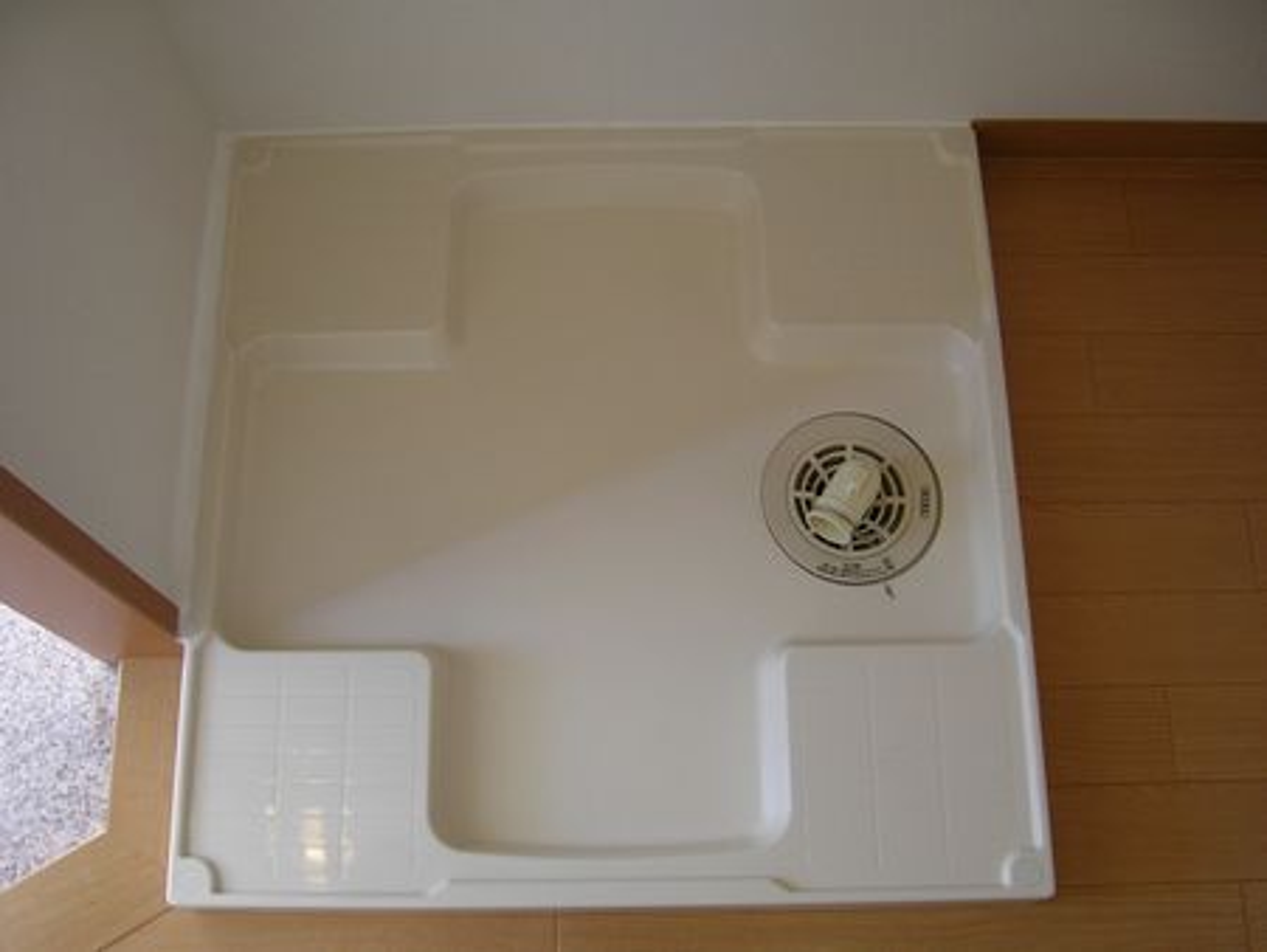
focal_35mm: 36
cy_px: 476
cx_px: 634
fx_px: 1318
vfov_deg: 39.7
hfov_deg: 51.3
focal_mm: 60
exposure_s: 1/60
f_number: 2.8
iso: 64
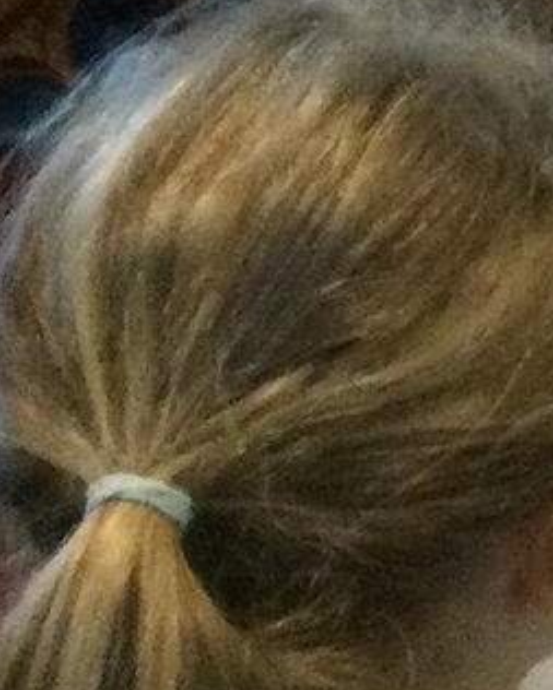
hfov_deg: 6.7
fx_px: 4008
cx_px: 1976
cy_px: -408
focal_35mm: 196
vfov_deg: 9.5
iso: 250
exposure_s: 1/33
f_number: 2.4
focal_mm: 3.3
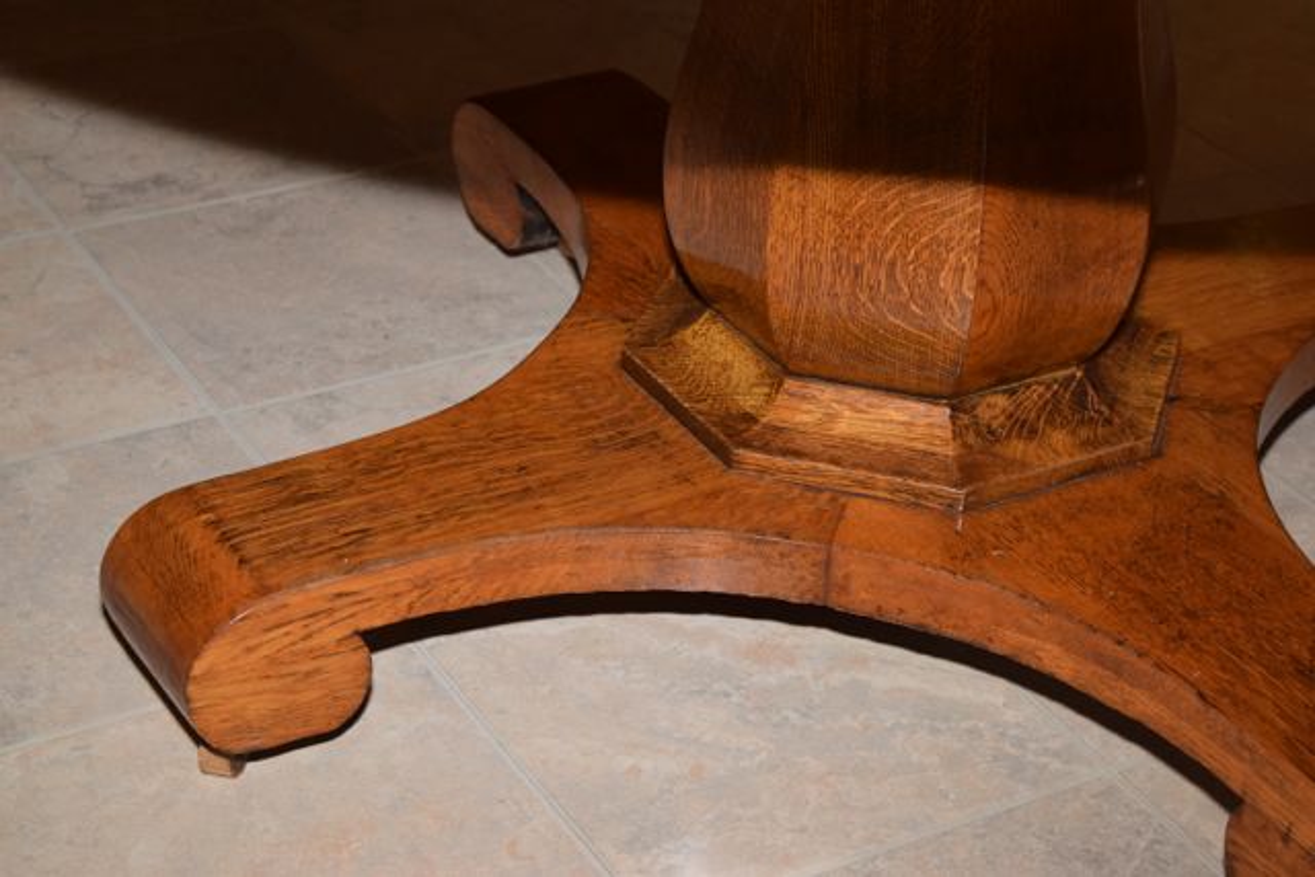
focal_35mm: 82
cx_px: 658
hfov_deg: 24.6
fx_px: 3014
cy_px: 438
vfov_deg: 16.6
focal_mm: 55
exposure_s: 1/125
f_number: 5.6
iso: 800
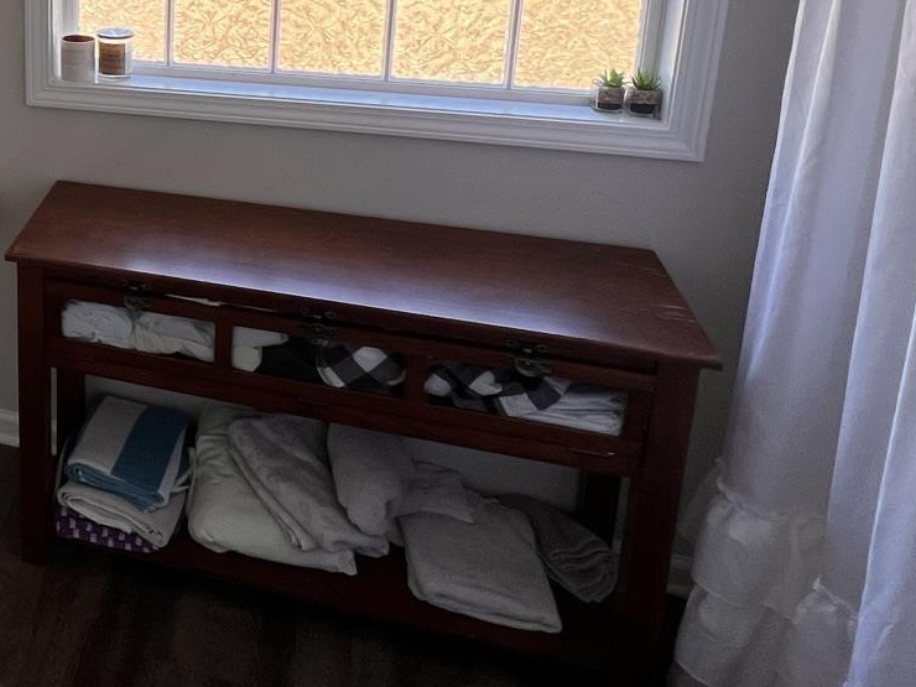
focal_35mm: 36
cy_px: 20
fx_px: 953
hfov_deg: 40.7
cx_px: -104
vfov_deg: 36.2
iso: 50
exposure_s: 1/99
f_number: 1.8
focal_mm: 1.57
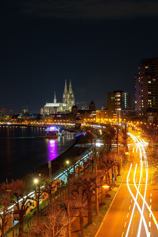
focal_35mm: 75
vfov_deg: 27.0
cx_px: 79
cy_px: 118
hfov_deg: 18.2
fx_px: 494
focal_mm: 75
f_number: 11
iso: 200
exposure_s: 30
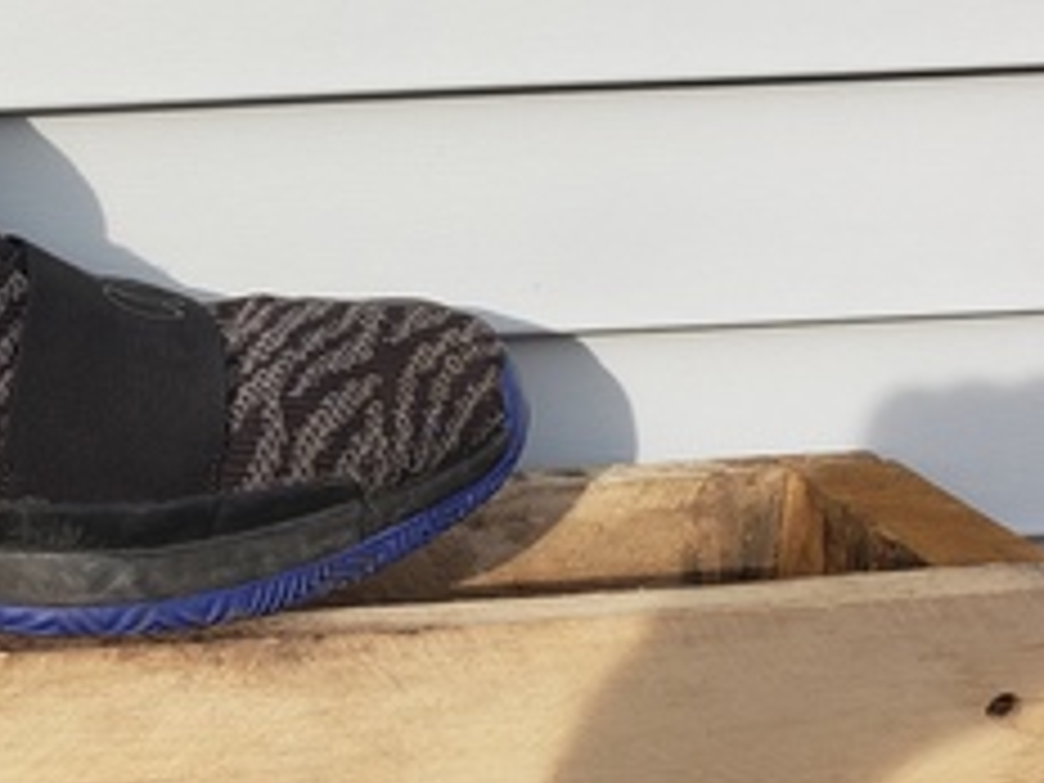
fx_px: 1960
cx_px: -153
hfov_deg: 26.9
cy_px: 326
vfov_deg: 22.6
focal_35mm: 65
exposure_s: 1/820
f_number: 2.4
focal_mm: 4.3
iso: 50
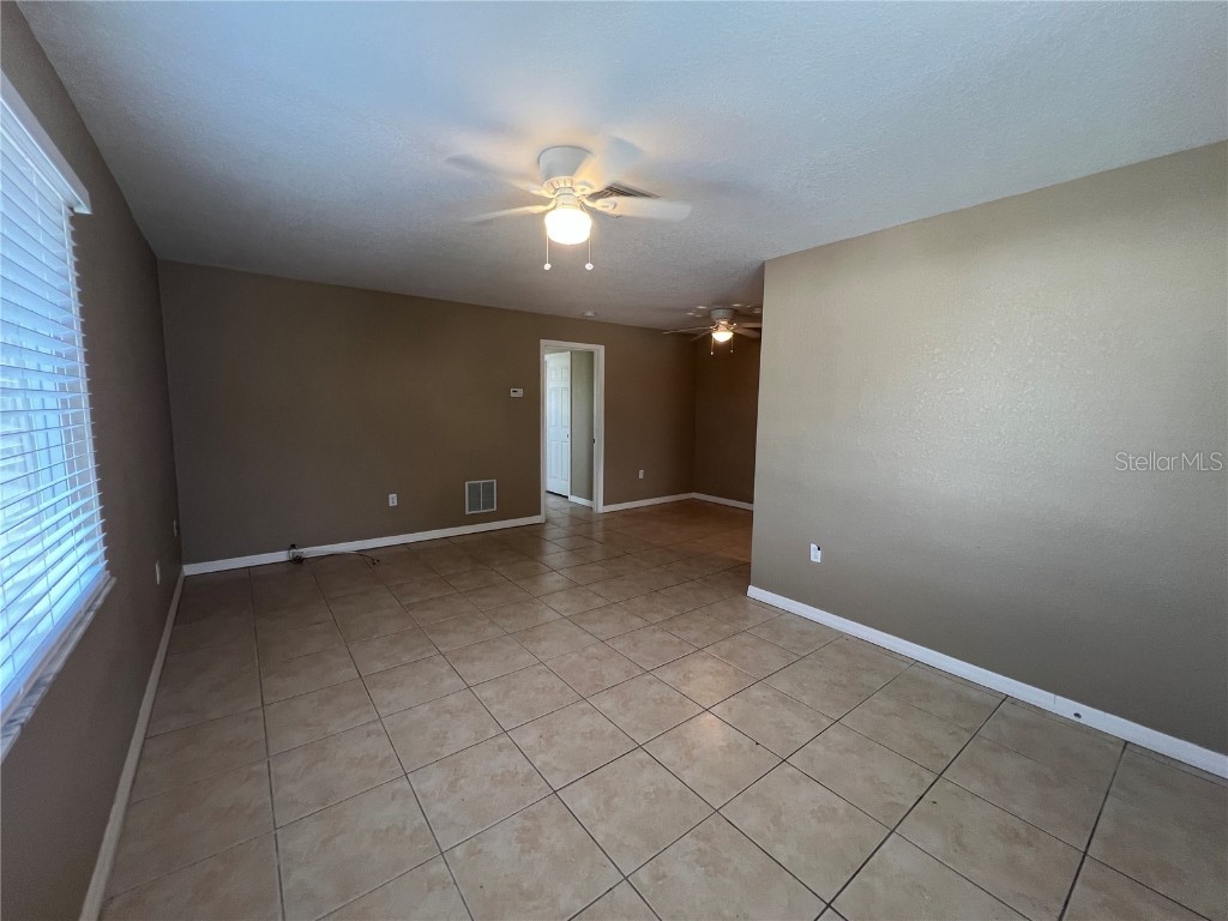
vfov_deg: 89.9
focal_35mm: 13
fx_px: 461
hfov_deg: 106.2
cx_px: 614
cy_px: 460
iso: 160
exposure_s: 1/60
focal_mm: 1.57
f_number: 1.8
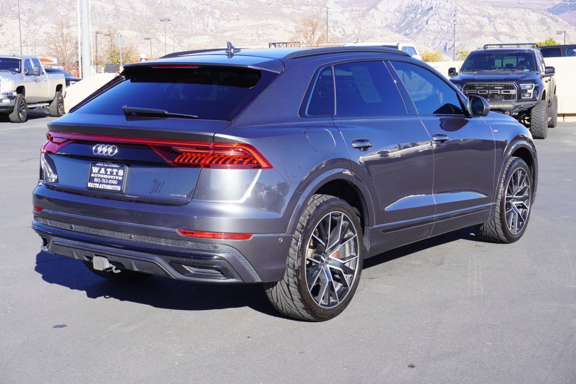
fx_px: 840
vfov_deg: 25.8
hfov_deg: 37.8
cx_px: 288
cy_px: 192
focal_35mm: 52
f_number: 8
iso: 100
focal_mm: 35
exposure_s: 1/100
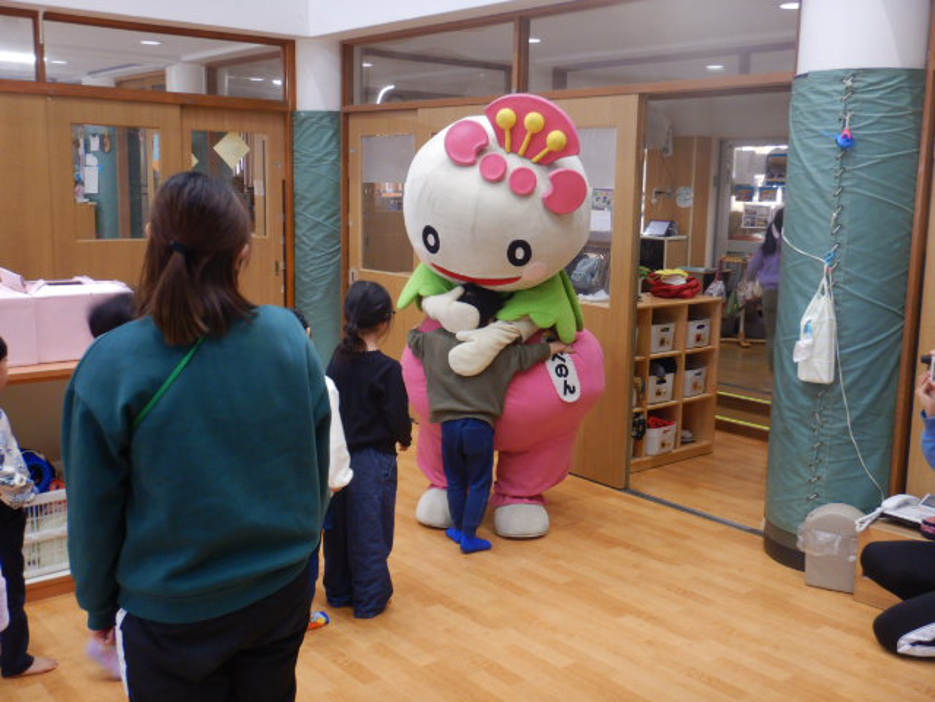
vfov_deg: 38.7
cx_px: 468
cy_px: 351
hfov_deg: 50.1
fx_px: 999
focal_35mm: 37
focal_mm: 6.6
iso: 360
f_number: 4.2
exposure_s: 1/30
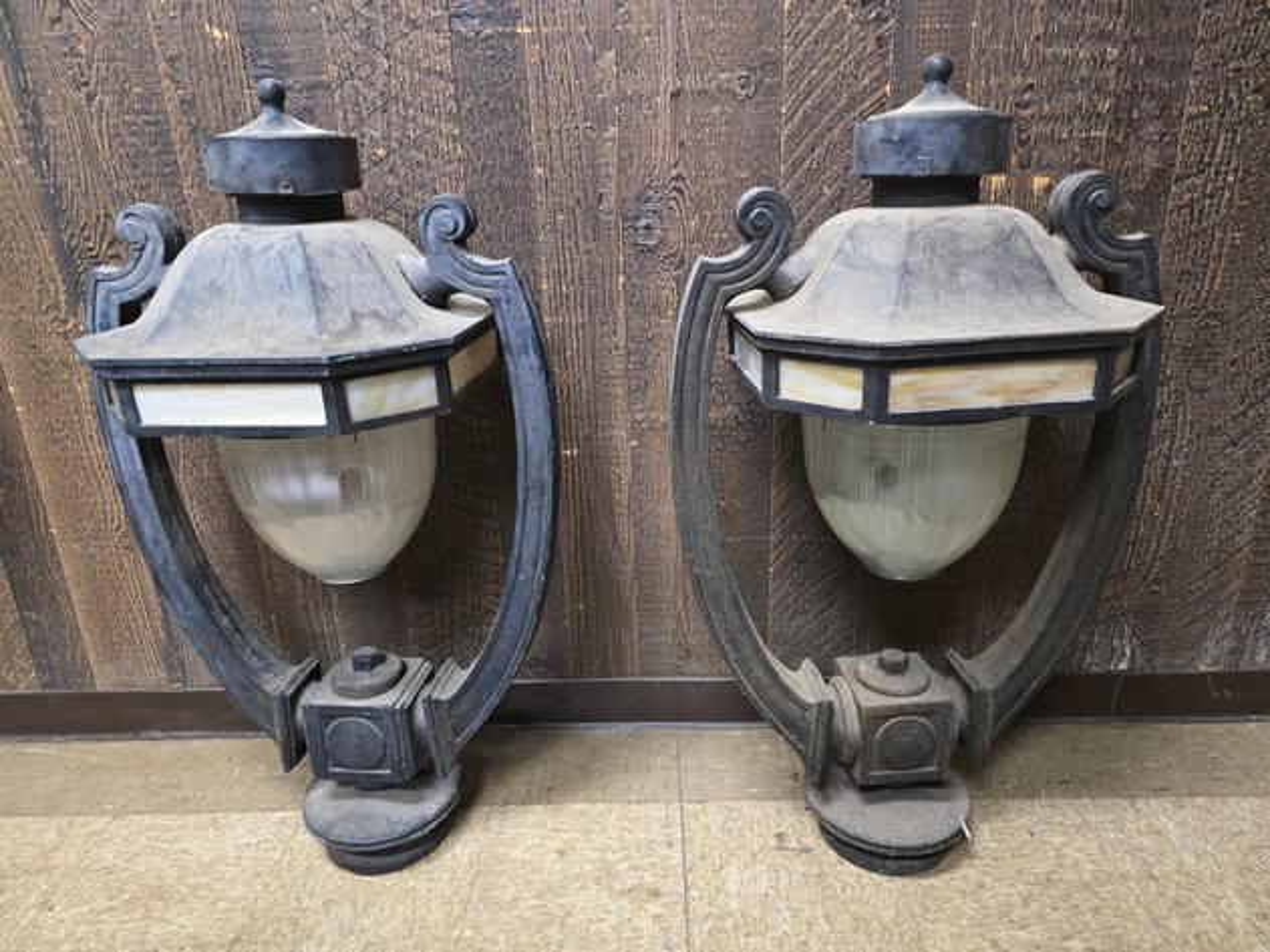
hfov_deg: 73.9
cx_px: 635
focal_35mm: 23
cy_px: 476
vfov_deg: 58.9
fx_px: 844
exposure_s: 1/31
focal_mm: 6.3
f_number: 1.7
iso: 640
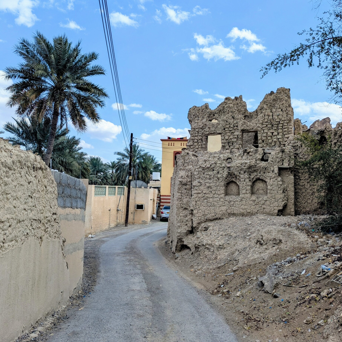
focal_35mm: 29
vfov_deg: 55.6
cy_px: 170
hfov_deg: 55.6
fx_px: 324
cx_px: 182
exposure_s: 1/1887
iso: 46
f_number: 1.85
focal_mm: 6.81
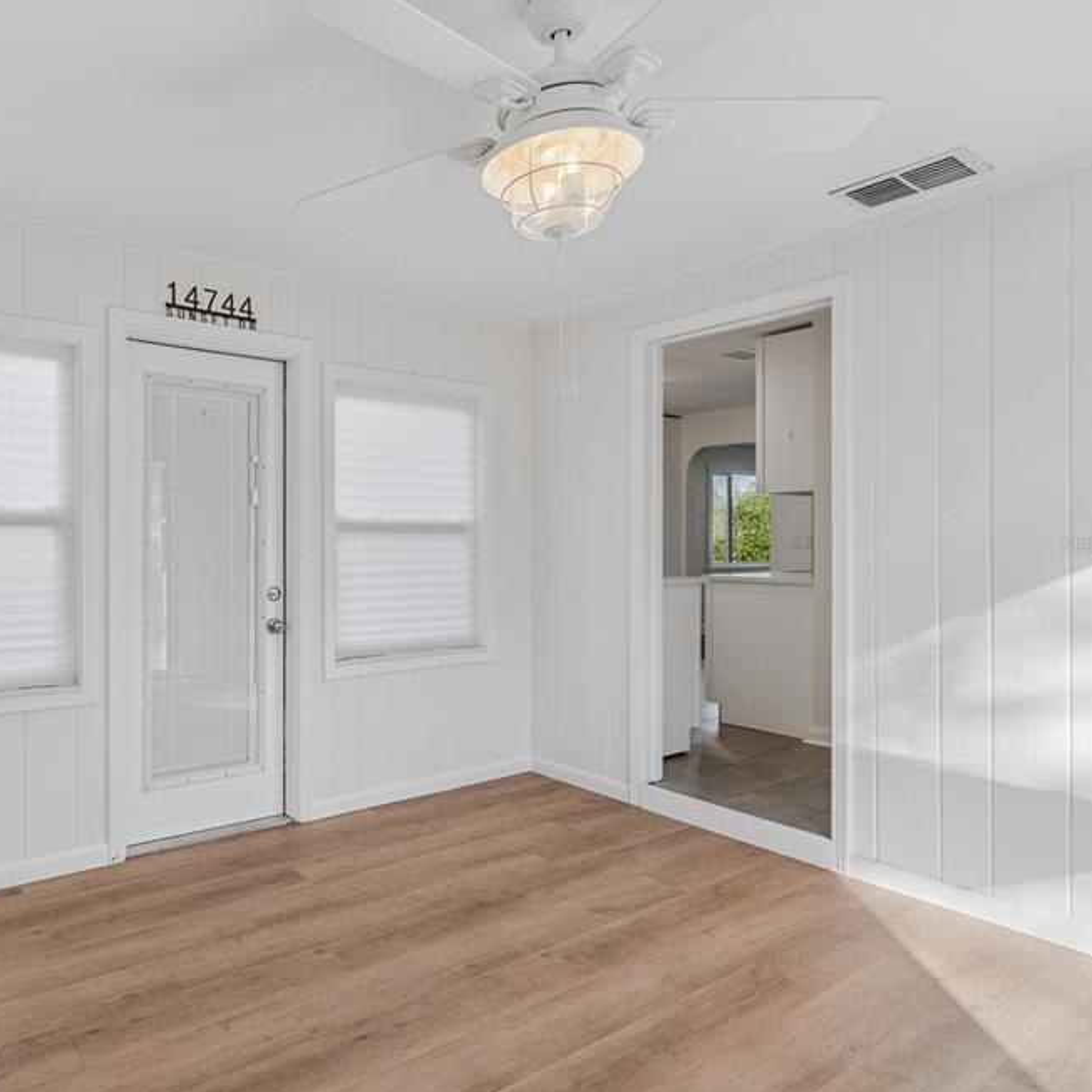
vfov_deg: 74.8
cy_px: 544
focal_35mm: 20
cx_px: 300
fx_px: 714
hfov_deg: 70.8
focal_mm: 10
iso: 100
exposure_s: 1/200
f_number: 7.1
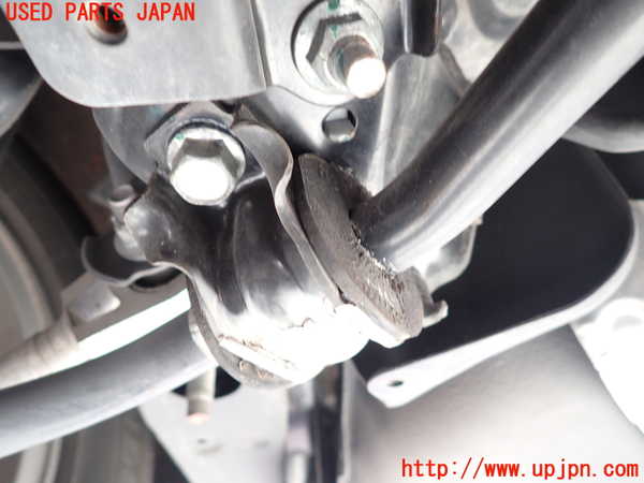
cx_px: 322
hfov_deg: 69.4
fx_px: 465
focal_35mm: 25
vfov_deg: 54.9
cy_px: 242
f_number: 2
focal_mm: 4.5
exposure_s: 1/30
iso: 200
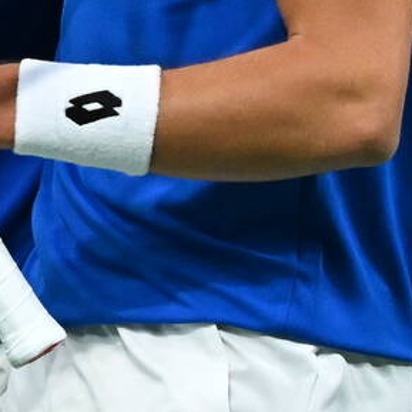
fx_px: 14826
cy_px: -266
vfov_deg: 1.6
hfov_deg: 1.6
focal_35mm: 1101
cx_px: -71
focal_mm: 130
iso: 2500
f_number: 2.8
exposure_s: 1/2000
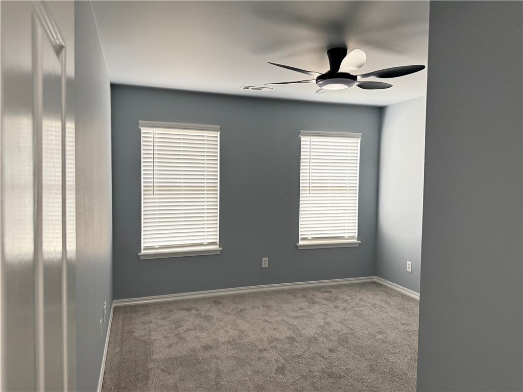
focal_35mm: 24
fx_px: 363
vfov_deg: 56.8
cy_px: 196
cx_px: 262
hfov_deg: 71.6
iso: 800
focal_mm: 6.76
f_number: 1.78
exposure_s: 1/60
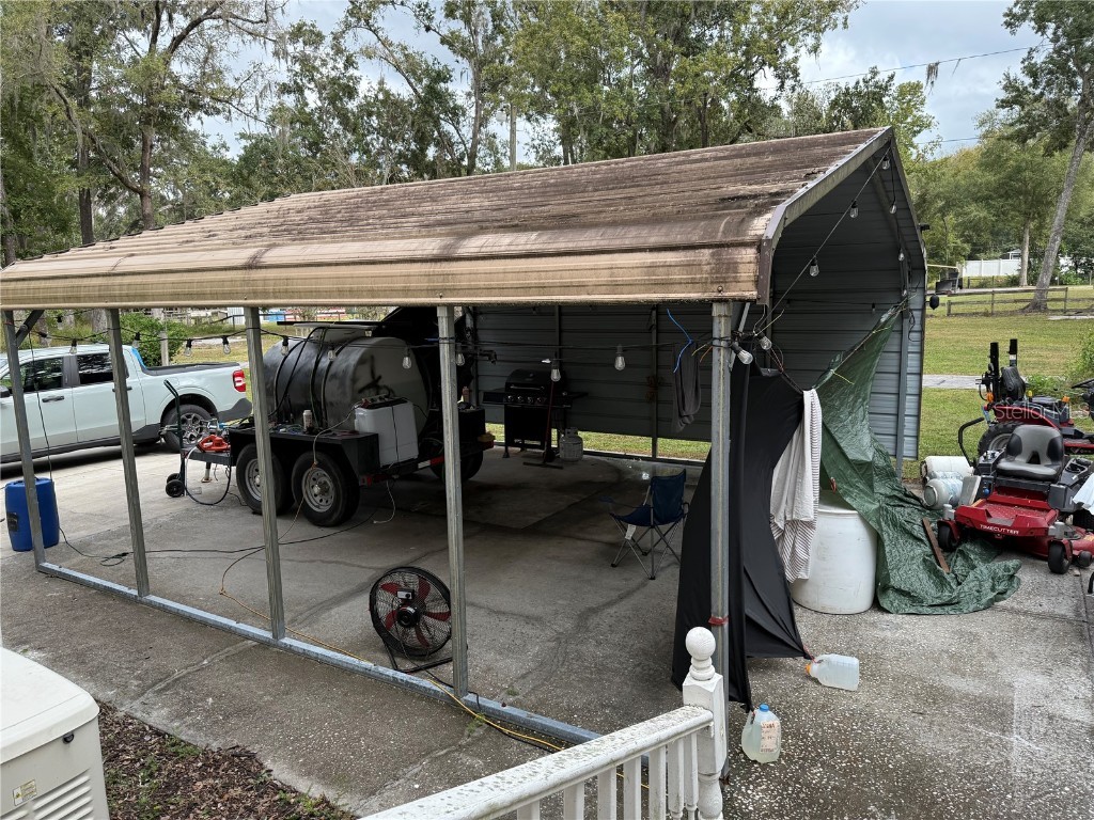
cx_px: 547
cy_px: 410
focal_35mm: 24
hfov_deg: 71.6
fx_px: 758
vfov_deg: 56.8
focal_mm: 6.76
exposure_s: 1/1174
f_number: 1.78
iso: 100
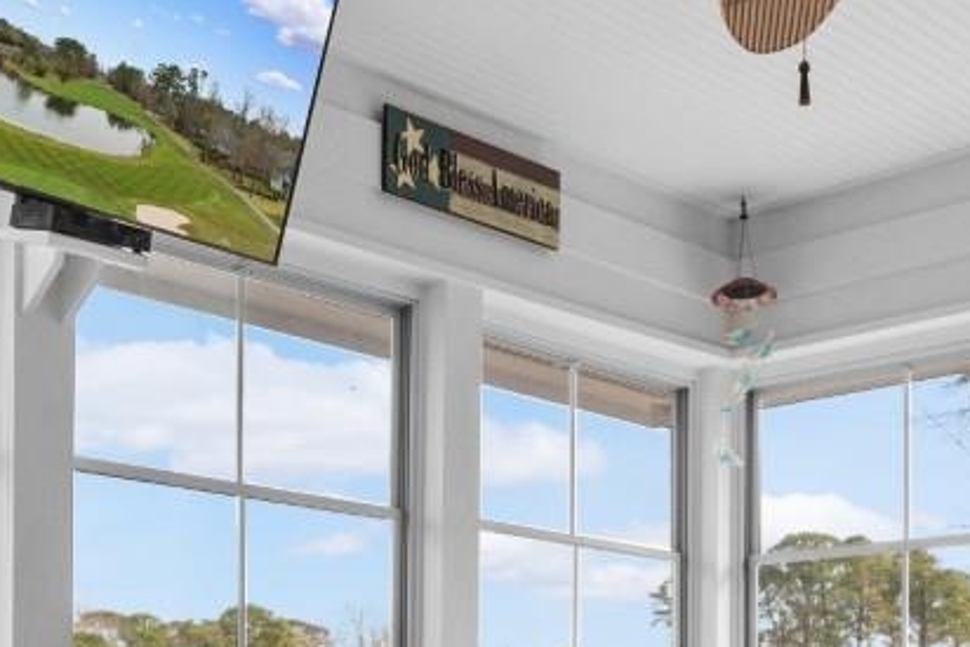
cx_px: 480
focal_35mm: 59
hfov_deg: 33.9
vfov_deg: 21.5
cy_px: 760
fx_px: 1590
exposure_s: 1/60
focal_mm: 10
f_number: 4.5
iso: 100
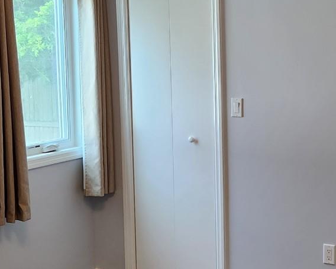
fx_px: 805
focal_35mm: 81
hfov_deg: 23.2
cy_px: 127
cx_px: 274
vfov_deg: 18.9
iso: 125
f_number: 1.8
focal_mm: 5.4
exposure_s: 1/120
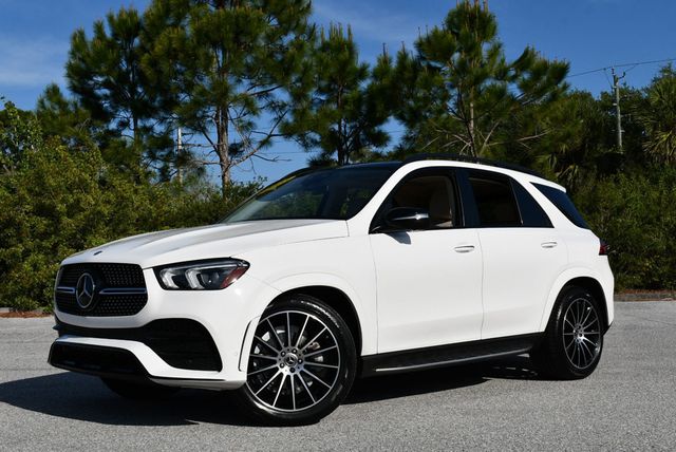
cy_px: 226
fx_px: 902
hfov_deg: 41.1
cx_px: 338
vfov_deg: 28.1
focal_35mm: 48
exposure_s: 1/400
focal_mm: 24
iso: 100
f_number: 10
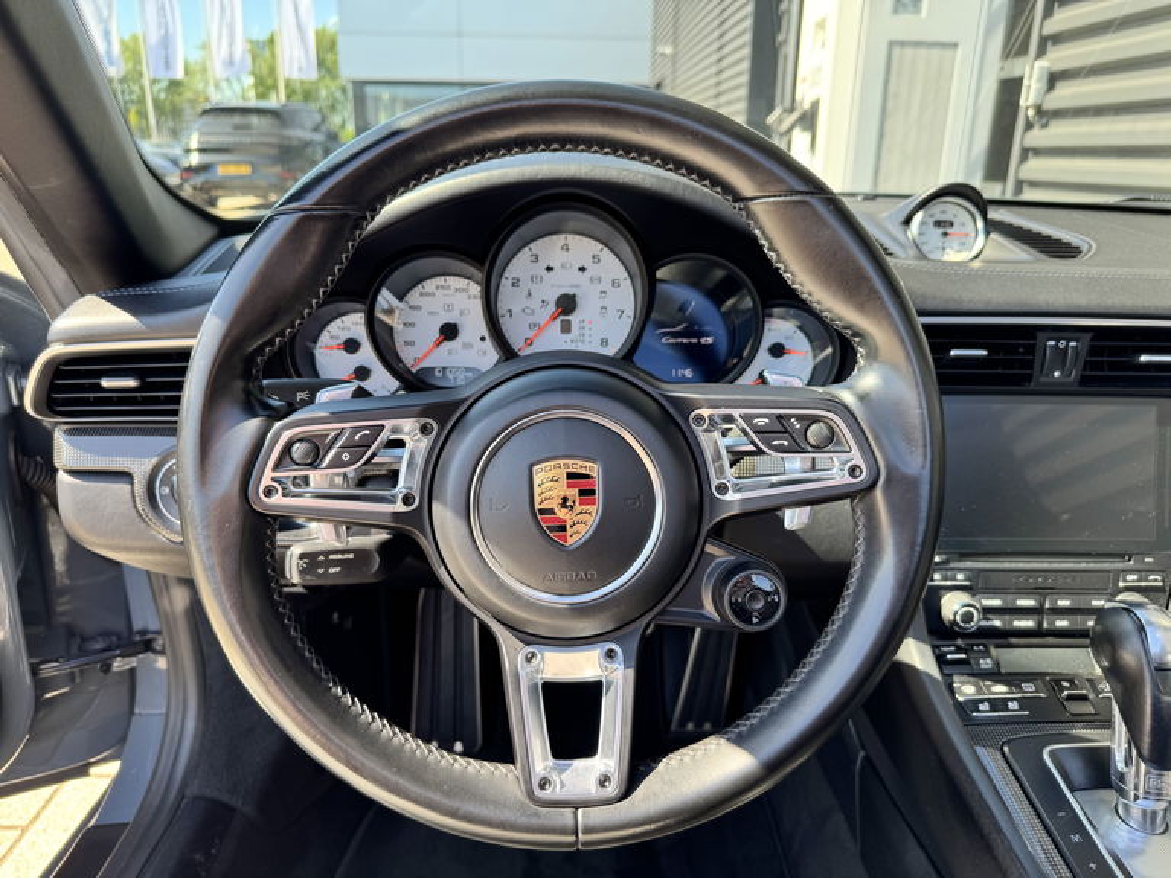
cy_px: 439
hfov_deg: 71.6
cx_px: 586
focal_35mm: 24
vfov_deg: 56.8
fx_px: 812
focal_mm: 6.76
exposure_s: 1/304
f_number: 1.78
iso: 80
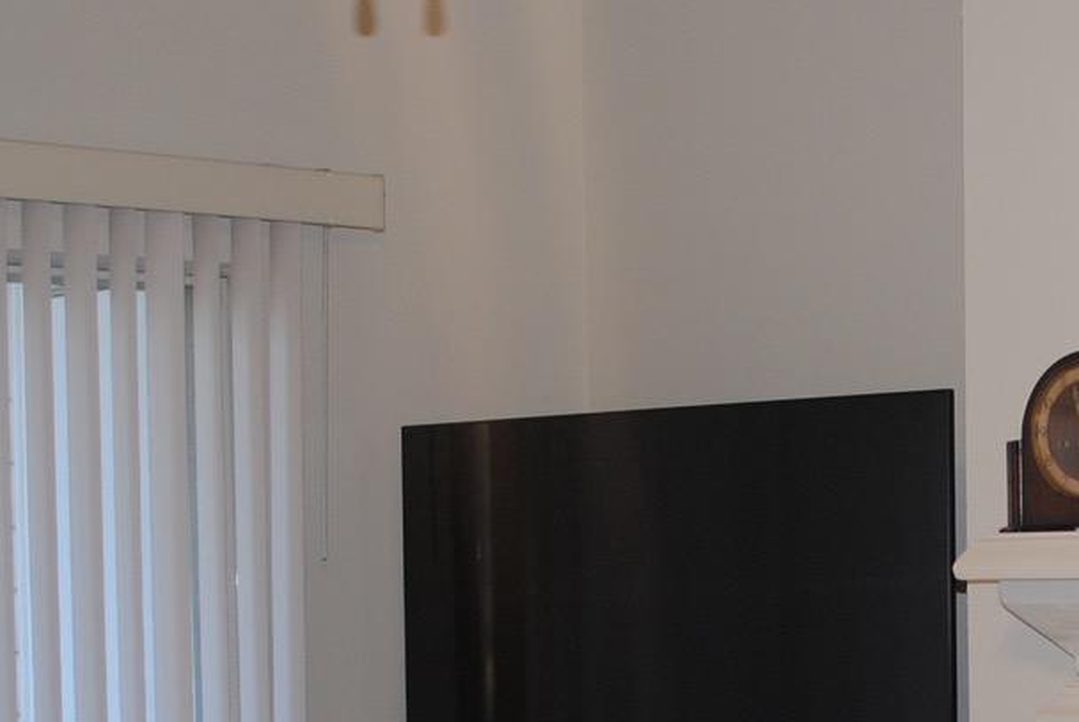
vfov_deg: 13.3
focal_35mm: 101
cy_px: 816
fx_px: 3031
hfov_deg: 19.8
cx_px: 980
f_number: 3.8
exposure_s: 1/60
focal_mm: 20
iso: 200
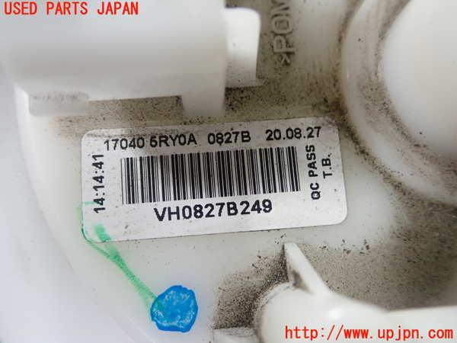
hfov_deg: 60.0
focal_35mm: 30
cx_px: 228
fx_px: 396
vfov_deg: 46.8
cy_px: 172
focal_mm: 5.5
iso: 320
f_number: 2.3
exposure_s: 1/125
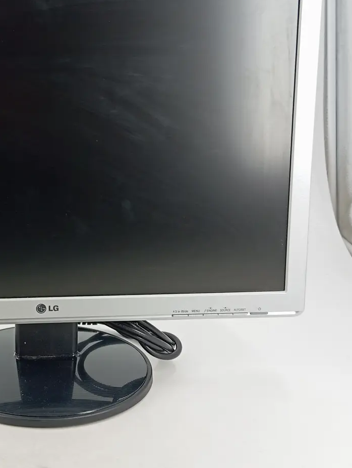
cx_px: 51
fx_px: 744
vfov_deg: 34.6
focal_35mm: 55
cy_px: 166
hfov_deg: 26.0
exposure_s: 1/50
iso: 55
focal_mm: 4.22
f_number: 1.8
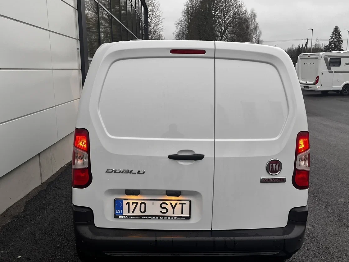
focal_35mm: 37
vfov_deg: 38.5
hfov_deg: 50.1
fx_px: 373
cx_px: 179
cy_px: 155
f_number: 1.6
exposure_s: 1/122
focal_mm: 5.1
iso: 80
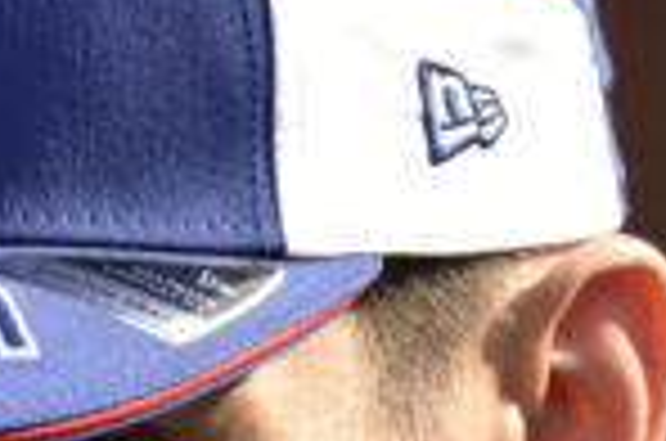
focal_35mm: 1024
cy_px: 886
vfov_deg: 1.3
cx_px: 410
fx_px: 18903
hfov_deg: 2.0
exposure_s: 1/640
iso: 500
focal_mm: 240
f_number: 6.3
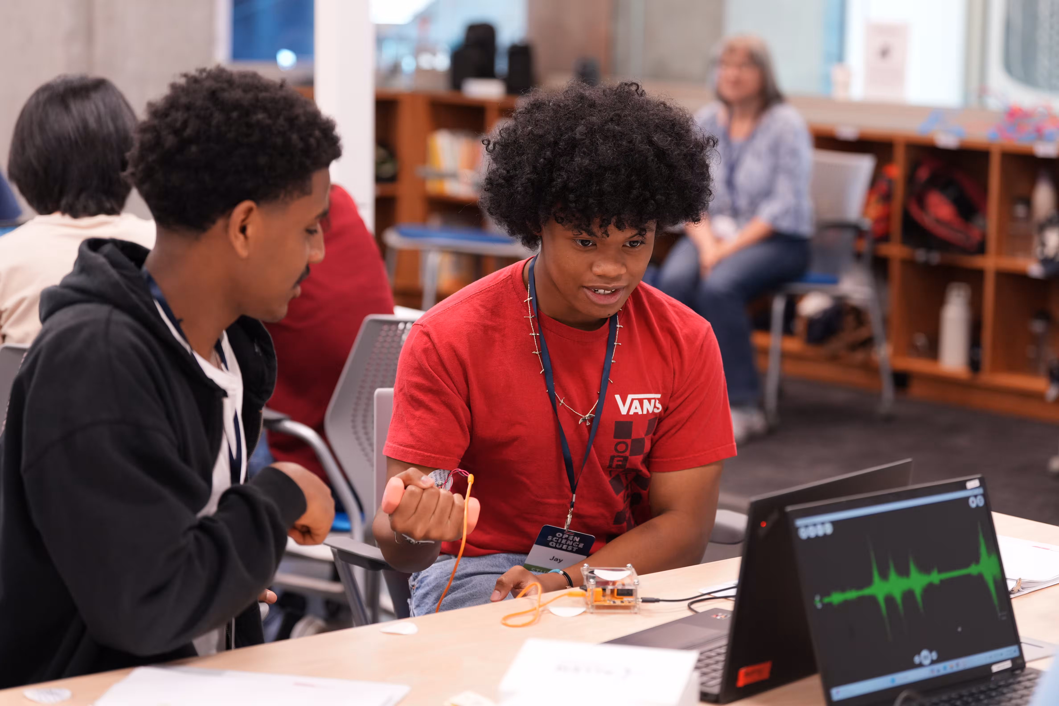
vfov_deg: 15.5
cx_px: 530
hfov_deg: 23.1
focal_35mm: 88
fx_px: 2588
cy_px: 353
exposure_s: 1/160
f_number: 3.2
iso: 1250
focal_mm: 88
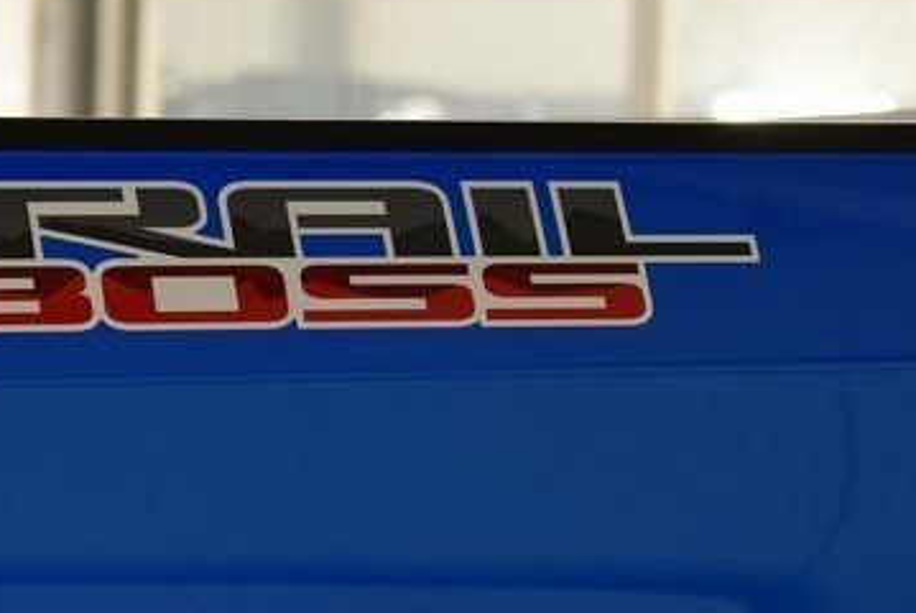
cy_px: 262
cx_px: 247
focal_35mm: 187
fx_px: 4762
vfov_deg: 7.4
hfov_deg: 11.0
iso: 800
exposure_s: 1/30
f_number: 7.1
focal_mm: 70
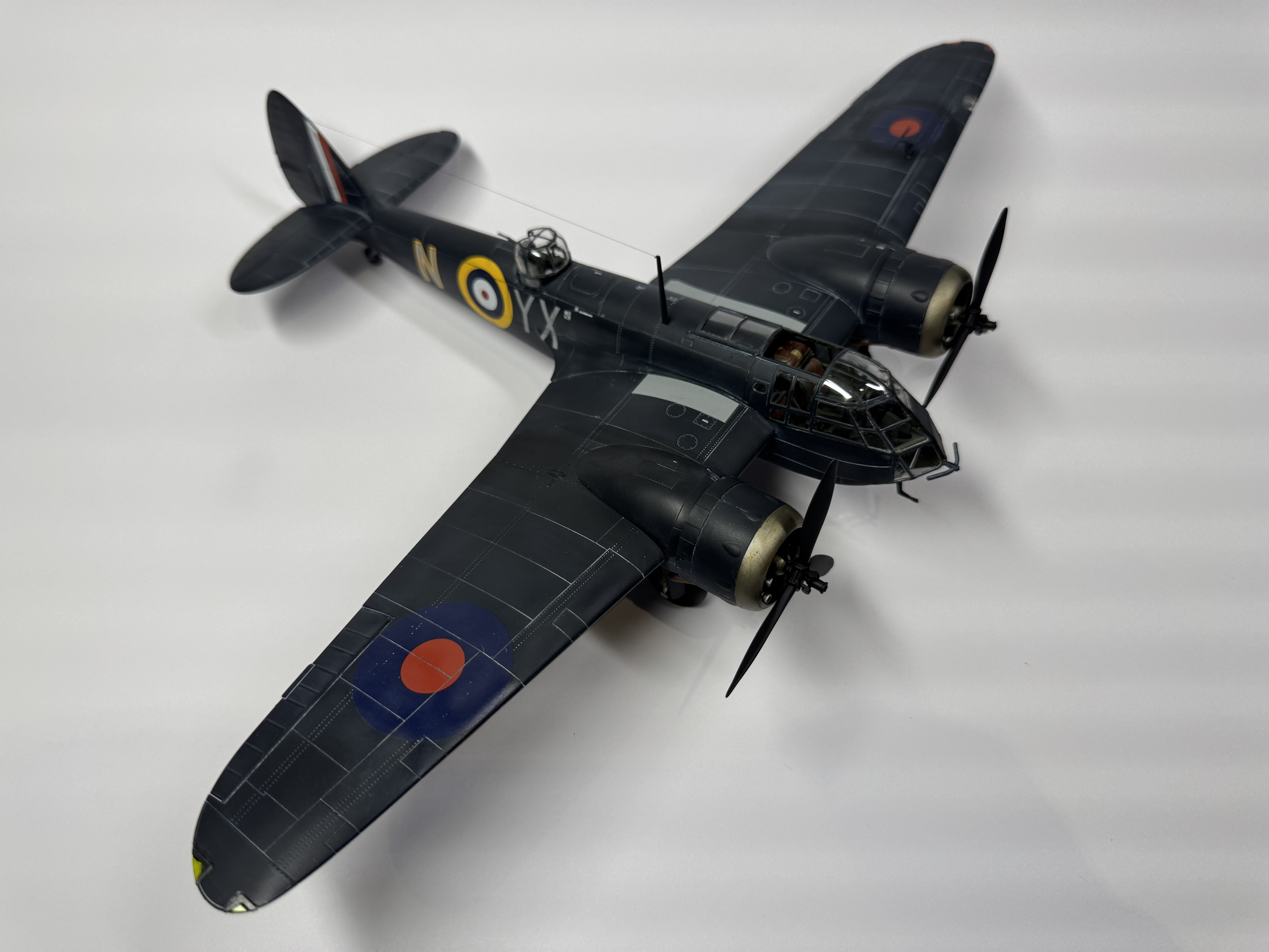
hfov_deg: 71.6
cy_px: 476
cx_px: 634
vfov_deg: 56.8
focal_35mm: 24
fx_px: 880
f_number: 1.78
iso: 100
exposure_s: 1/621
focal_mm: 6.76
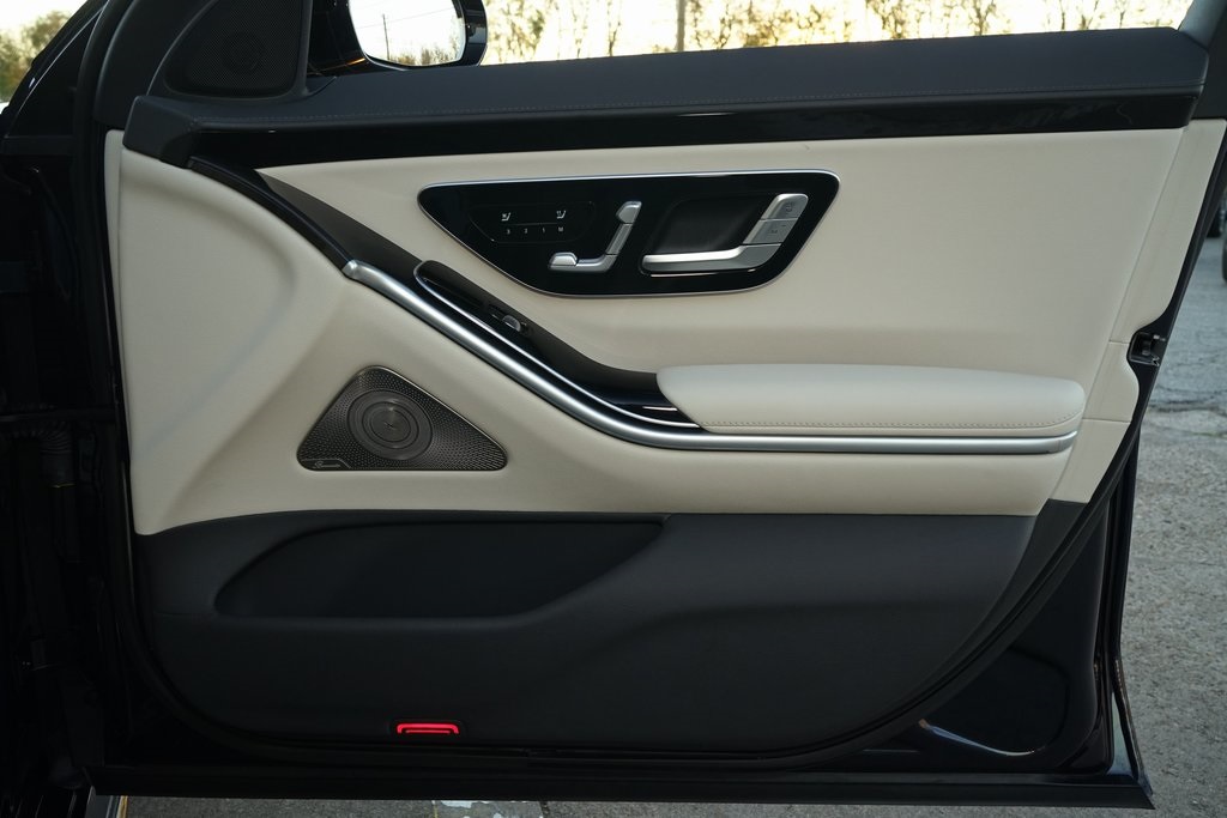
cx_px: 614
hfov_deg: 57.2
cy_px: 409
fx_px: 1125
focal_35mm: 33
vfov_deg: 40.0
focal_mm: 33
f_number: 8
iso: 1250
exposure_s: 1/40
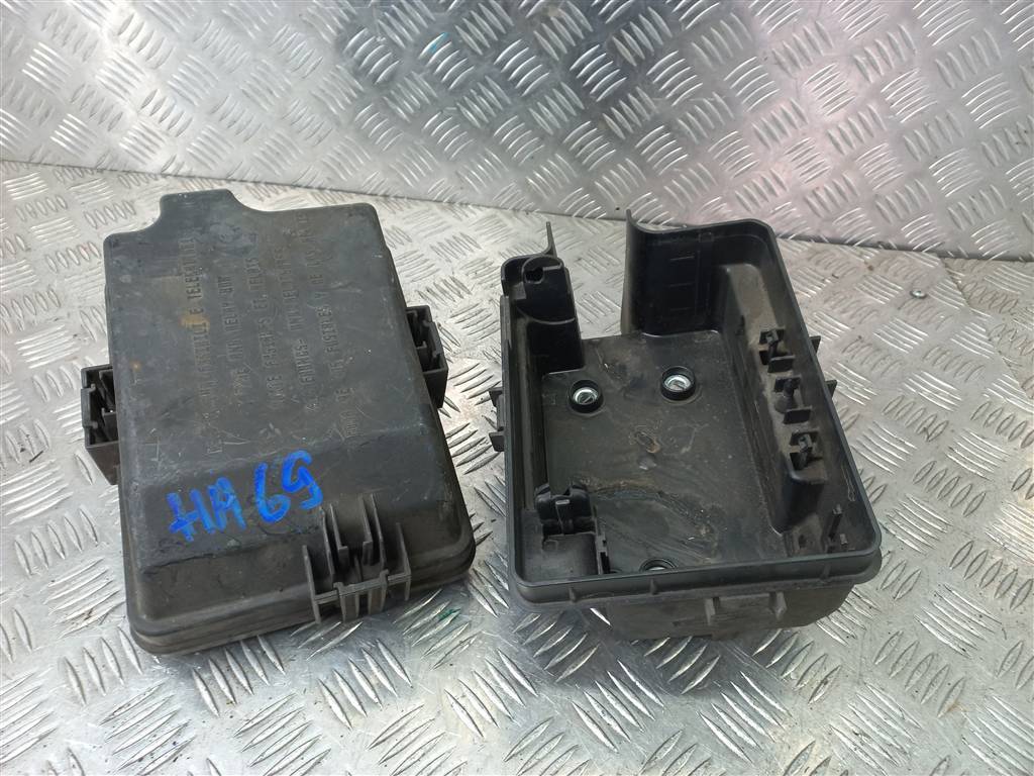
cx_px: 517
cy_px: 388
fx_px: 747
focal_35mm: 25
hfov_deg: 69.4
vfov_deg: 54.9
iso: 64
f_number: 1.8
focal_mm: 4.6
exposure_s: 1/50
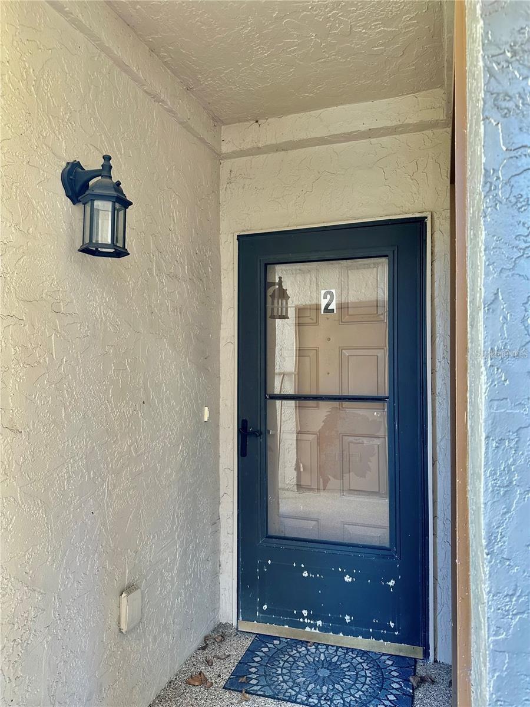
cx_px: 265
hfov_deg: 56.8
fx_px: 490
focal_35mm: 24
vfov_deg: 71.6
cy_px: 354
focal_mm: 6.86
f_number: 1.78
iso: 125
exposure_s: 1/120
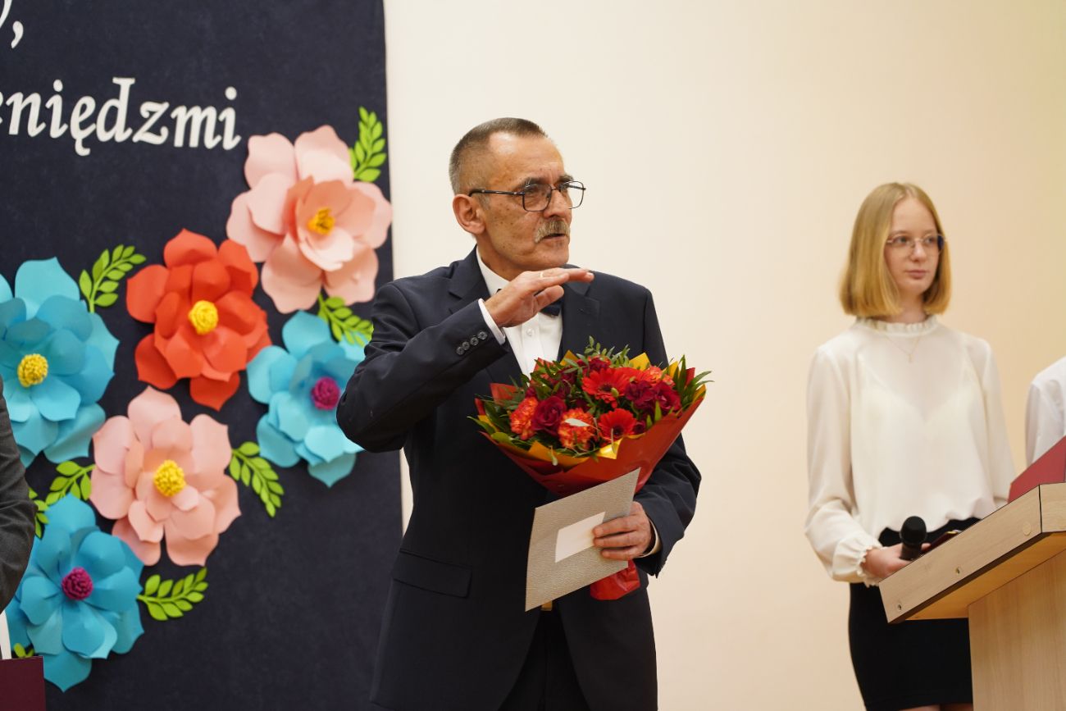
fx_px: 3109
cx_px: 533
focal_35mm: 105
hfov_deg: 19.5
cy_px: 356
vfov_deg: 13.0
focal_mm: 105
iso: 1600
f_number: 4
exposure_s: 1/125
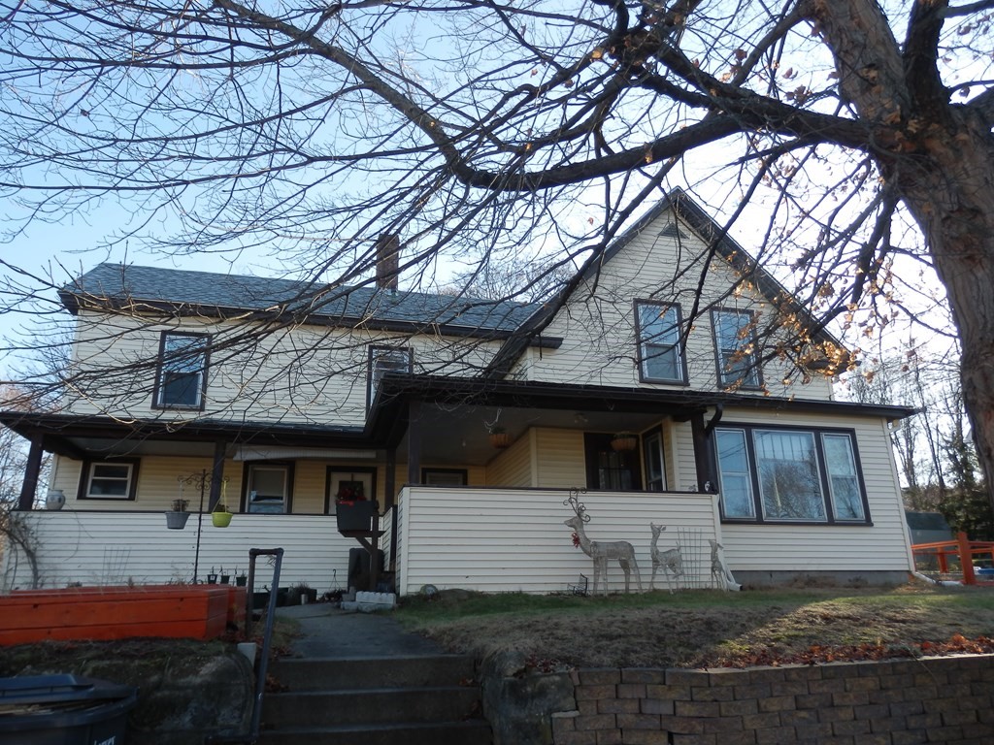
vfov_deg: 54.9
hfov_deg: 69.4
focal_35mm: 25
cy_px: 372
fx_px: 718
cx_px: 497
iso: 80
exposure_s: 1/320
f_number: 3
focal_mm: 4.5
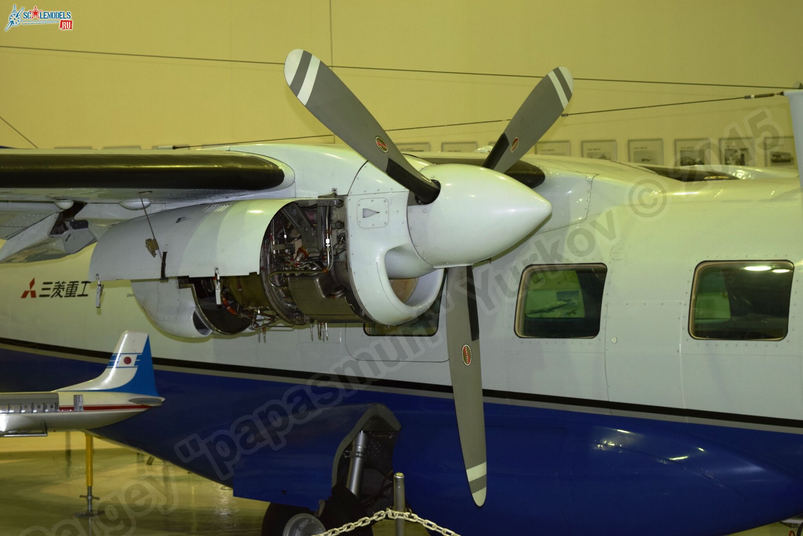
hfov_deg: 28.1
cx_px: 402
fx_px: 1607
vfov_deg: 19.0
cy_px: 268
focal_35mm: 72
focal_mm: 48
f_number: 5.3
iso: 800
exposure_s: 1/80
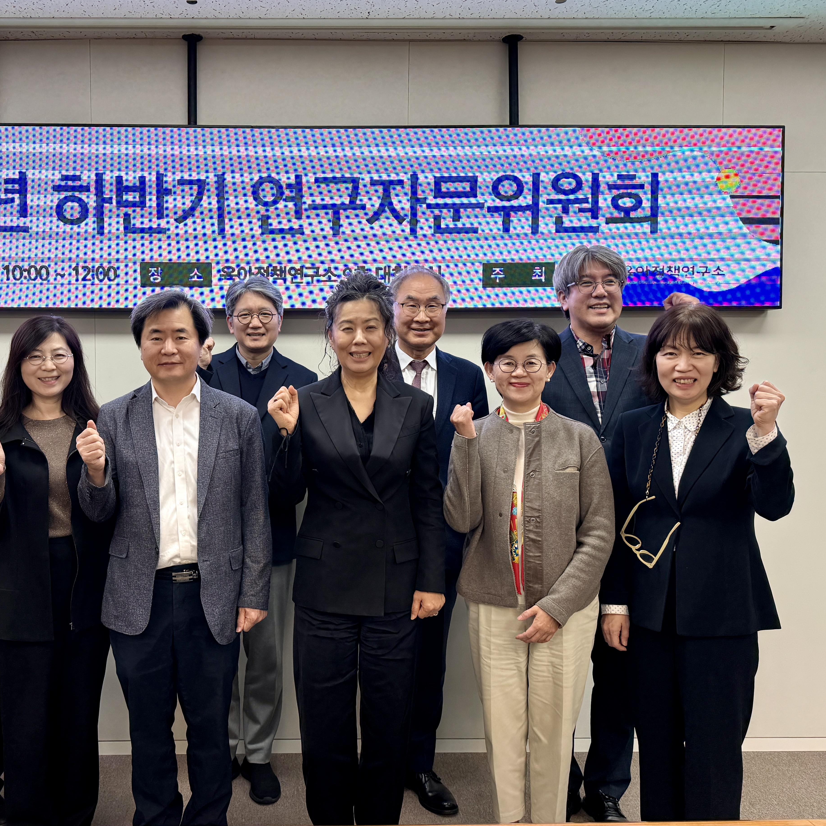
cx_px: 264
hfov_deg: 54.3
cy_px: 411
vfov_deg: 55.6
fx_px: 783
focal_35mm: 29
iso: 200
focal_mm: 6.76
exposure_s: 1/240
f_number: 1.78
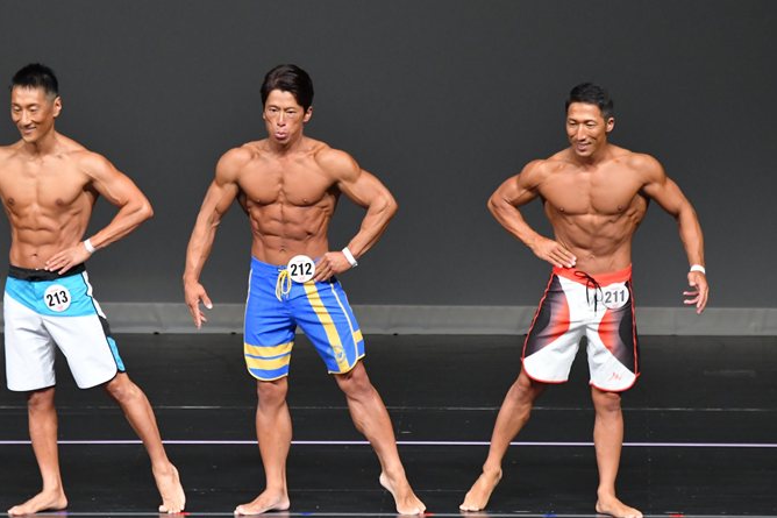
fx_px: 7509
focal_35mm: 348
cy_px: 282
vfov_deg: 3.9
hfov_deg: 5.9
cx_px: 338
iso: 4000
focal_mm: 200
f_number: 5.6
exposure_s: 1/400
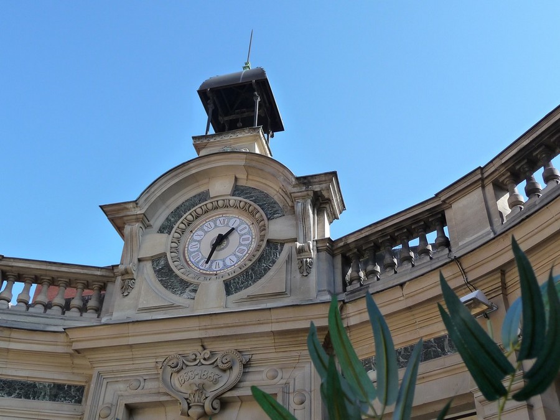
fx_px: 712
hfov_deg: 42.9
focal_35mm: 44
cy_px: 210
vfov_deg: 32.9
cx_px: 280
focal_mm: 6.7
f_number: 3.9
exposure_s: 1/500
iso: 160
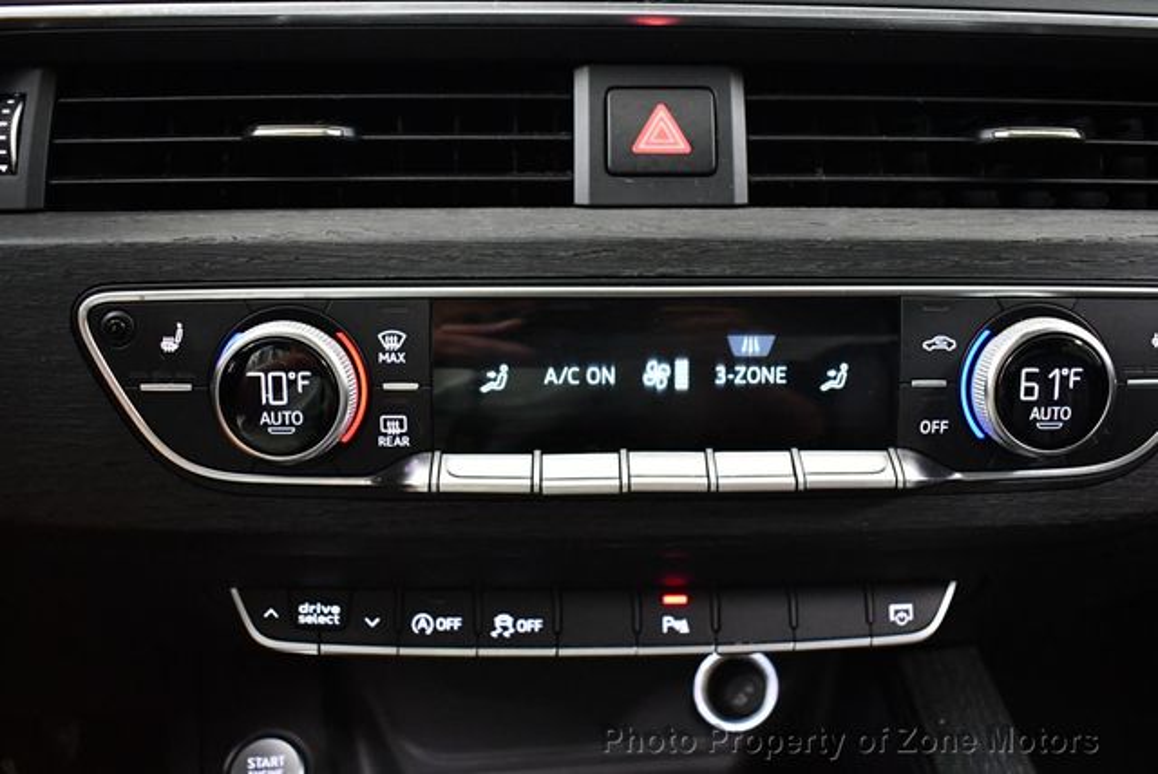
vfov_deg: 36.9
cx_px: 579
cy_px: 387
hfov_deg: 53.1
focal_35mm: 36
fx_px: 1159
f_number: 3.5
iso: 4000
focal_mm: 18
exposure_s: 1/60
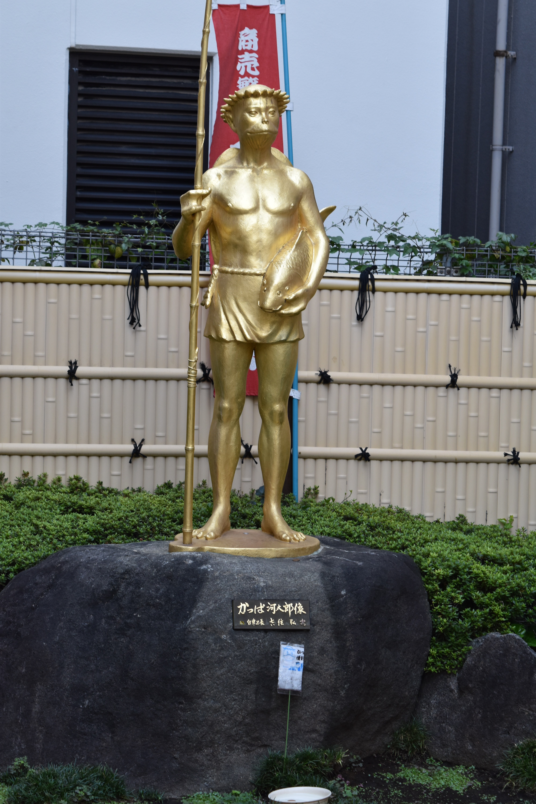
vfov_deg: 24.6
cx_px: 268
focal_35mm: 82
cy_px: 402
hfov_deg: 16.6
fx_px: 1842
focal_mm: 55
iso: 400
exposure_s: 1/100
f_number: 5.6
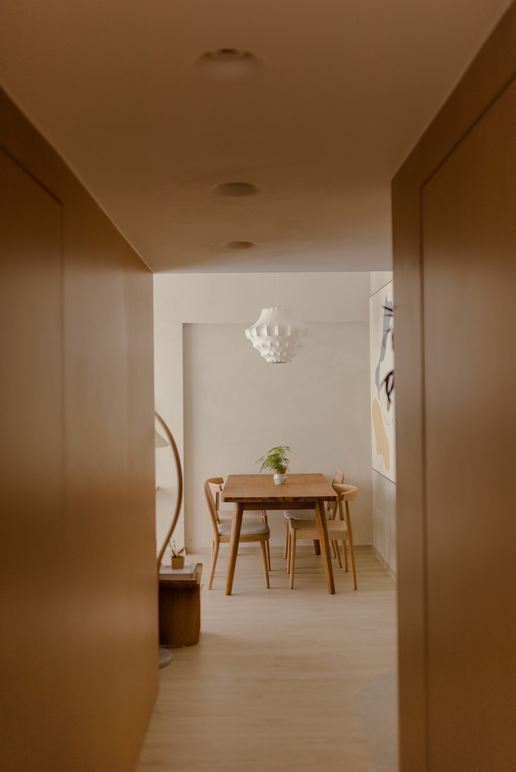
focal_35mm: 35
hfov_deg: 37.9
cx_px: 258
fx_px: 752
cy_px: 386
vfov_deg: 54.4
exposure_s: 1/200
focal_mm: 35
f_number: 1.4
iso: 100
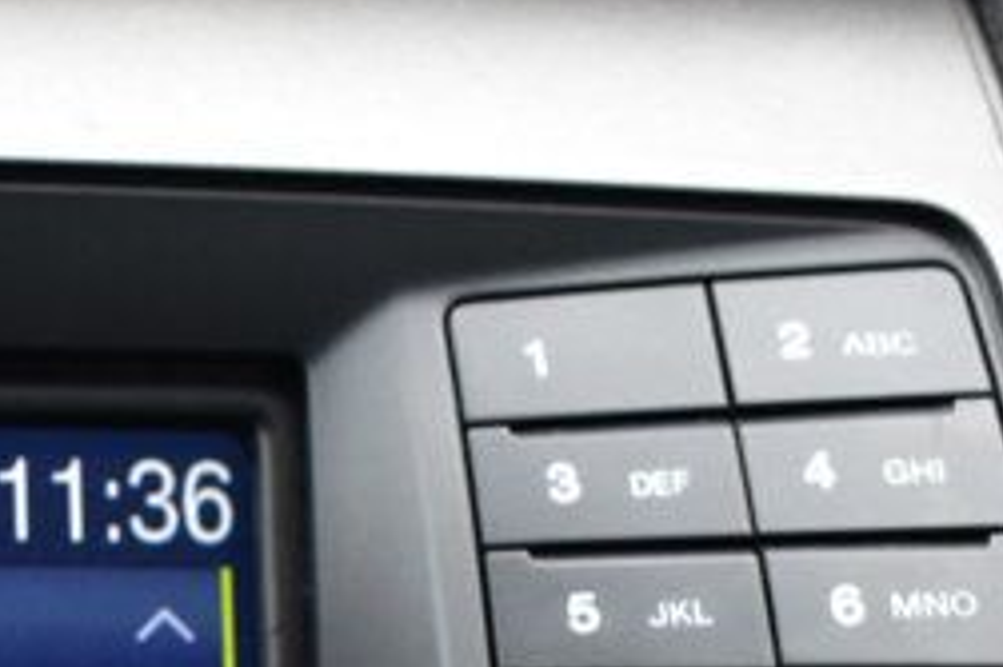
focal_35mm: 153
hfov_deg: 12.9
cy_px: 1274
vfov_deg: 8.5
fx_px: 4261
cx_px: -336
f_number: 7.1
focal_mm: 25
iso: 400
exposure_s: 1/40
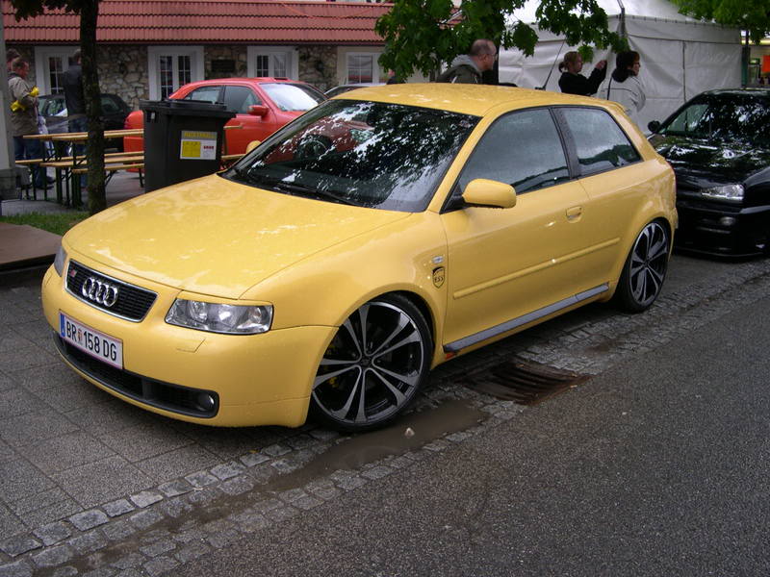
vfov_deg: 37.7
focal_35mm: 38
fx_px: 845
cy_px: 288
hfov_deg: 49.0
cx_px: 385
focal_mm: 8
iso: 100
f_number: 2.8
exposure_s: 1/168
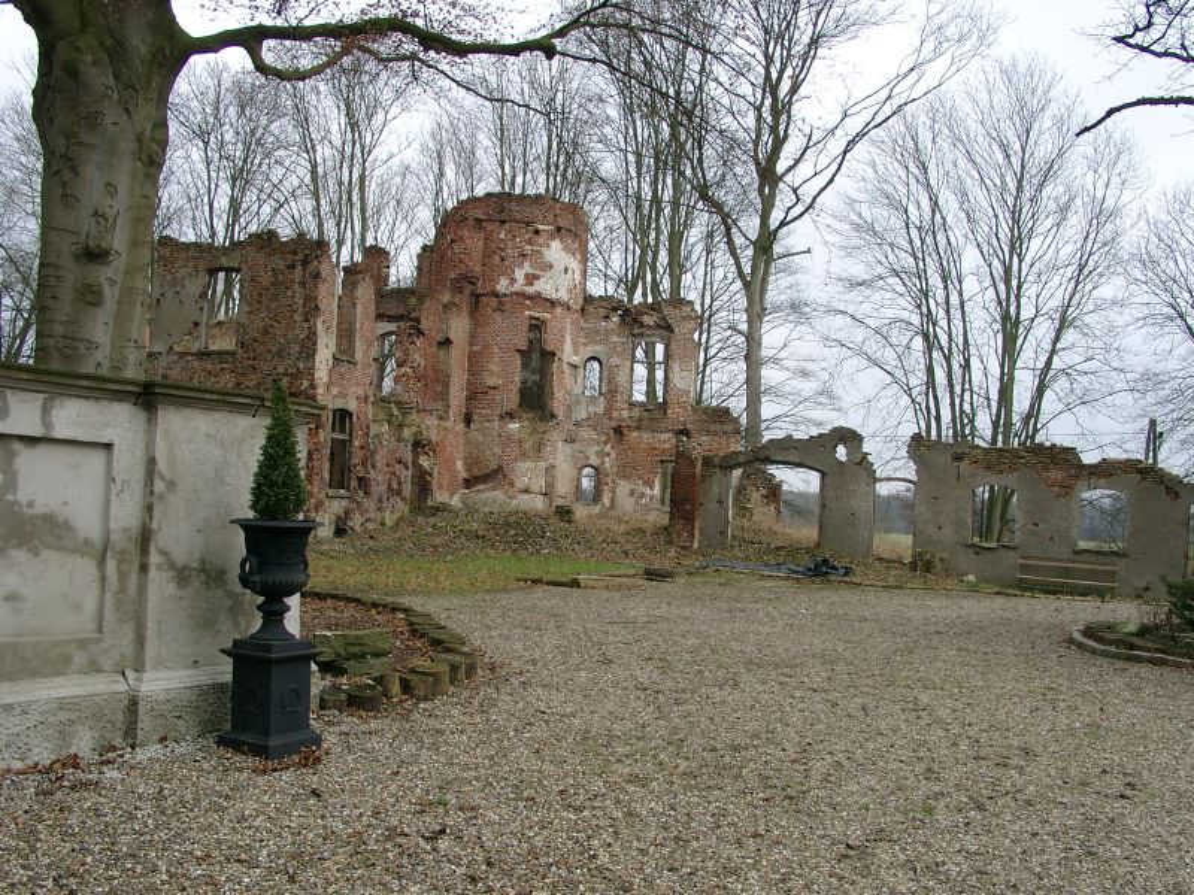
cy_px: 448
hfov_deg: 54.0
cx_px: 597
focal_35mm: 34
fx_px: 1173
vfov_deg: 41.8
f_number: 4
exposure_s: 1/123
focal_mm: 7.13
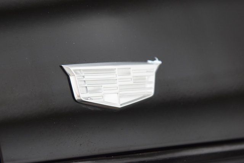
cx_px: 122
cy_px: 82
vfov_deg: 13.0
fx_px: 712
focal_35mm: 105
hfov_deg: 19.5
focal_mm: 70
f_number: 4.5
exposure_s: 1/30
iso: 1600
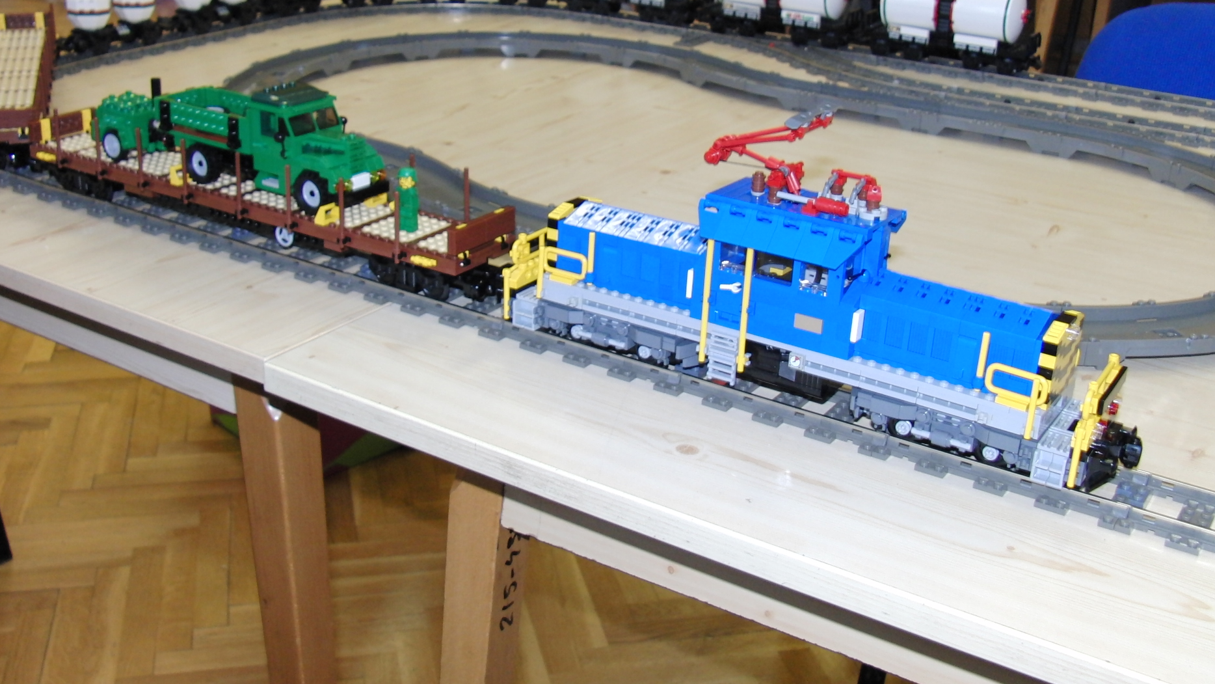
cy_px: 256
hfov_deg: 47.3
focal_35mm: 43
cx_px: 563
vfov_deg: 27.6
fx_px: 1385
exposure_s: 1/60
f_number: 2.7
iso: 200
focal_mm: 7.3
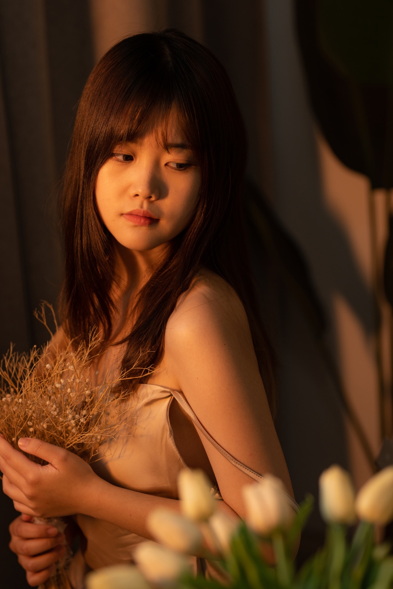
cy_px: 325
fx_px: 1670
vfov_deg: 20.0
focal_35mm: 102
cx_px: 163
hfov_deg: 13.4
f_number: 2.2
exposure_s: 1/100
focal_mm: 85
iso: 320
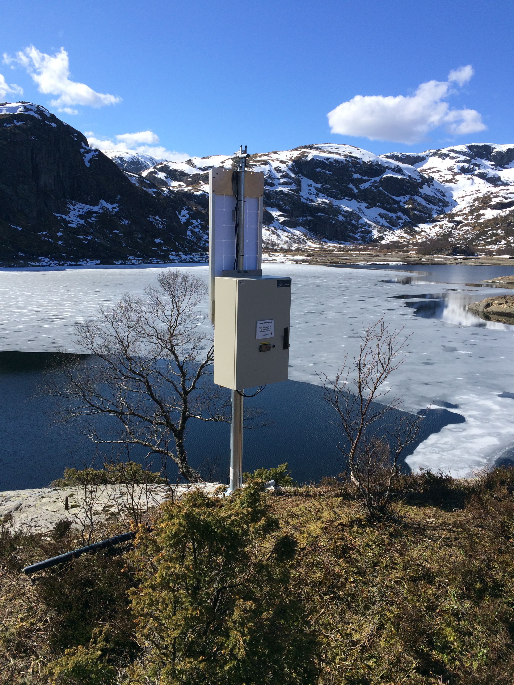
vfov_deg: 61.7
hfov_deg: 48.2
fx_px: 574
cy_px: 342
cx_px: 257
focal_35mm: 29
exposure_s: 1/1866
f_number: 2.2
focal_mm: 4.15
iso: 32
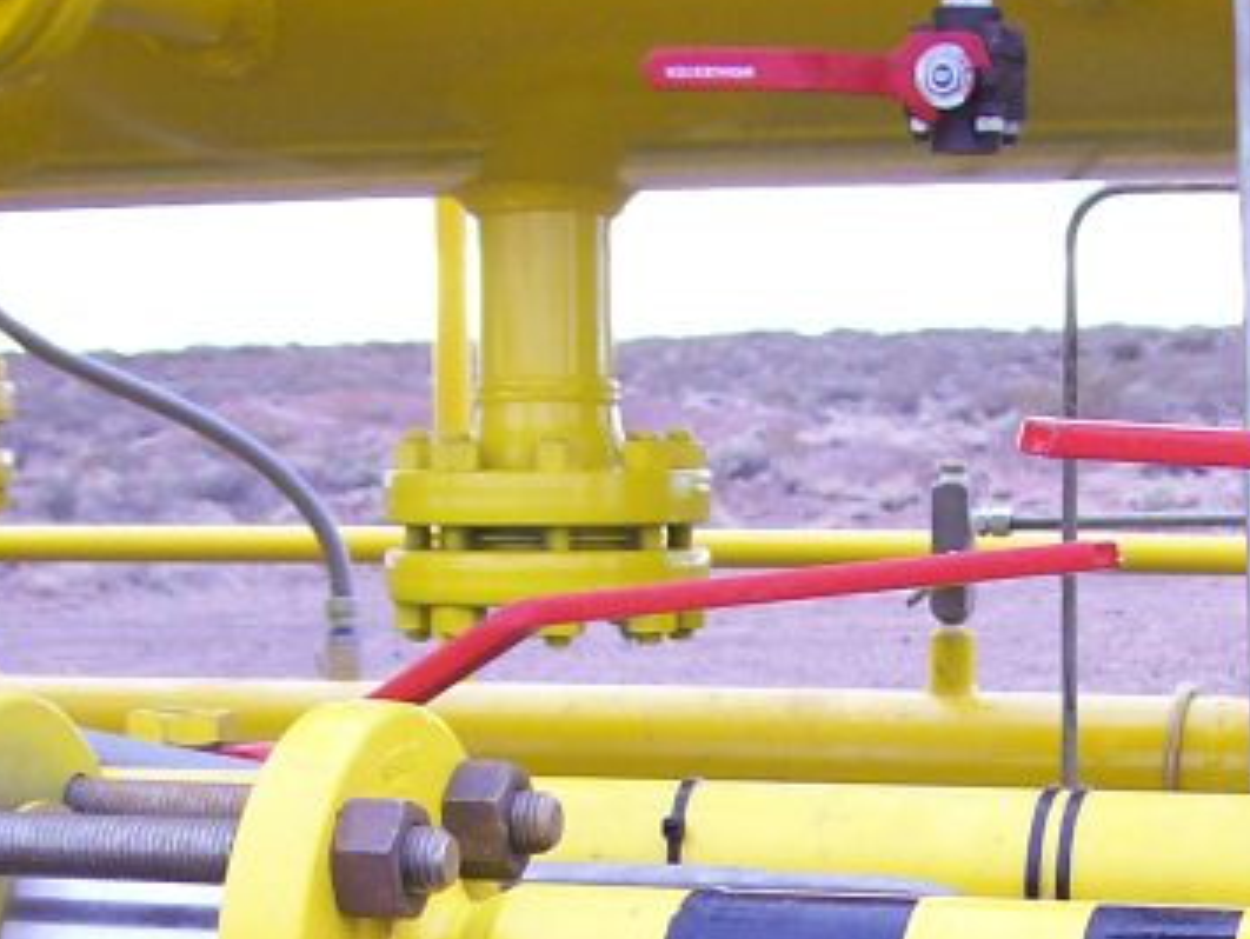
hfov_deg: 18.9
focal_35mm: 104
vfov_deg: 13.8
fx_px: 3758
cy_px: 1137
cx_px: 653
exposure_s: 1/101
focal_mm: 6
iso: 80
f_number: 2.7
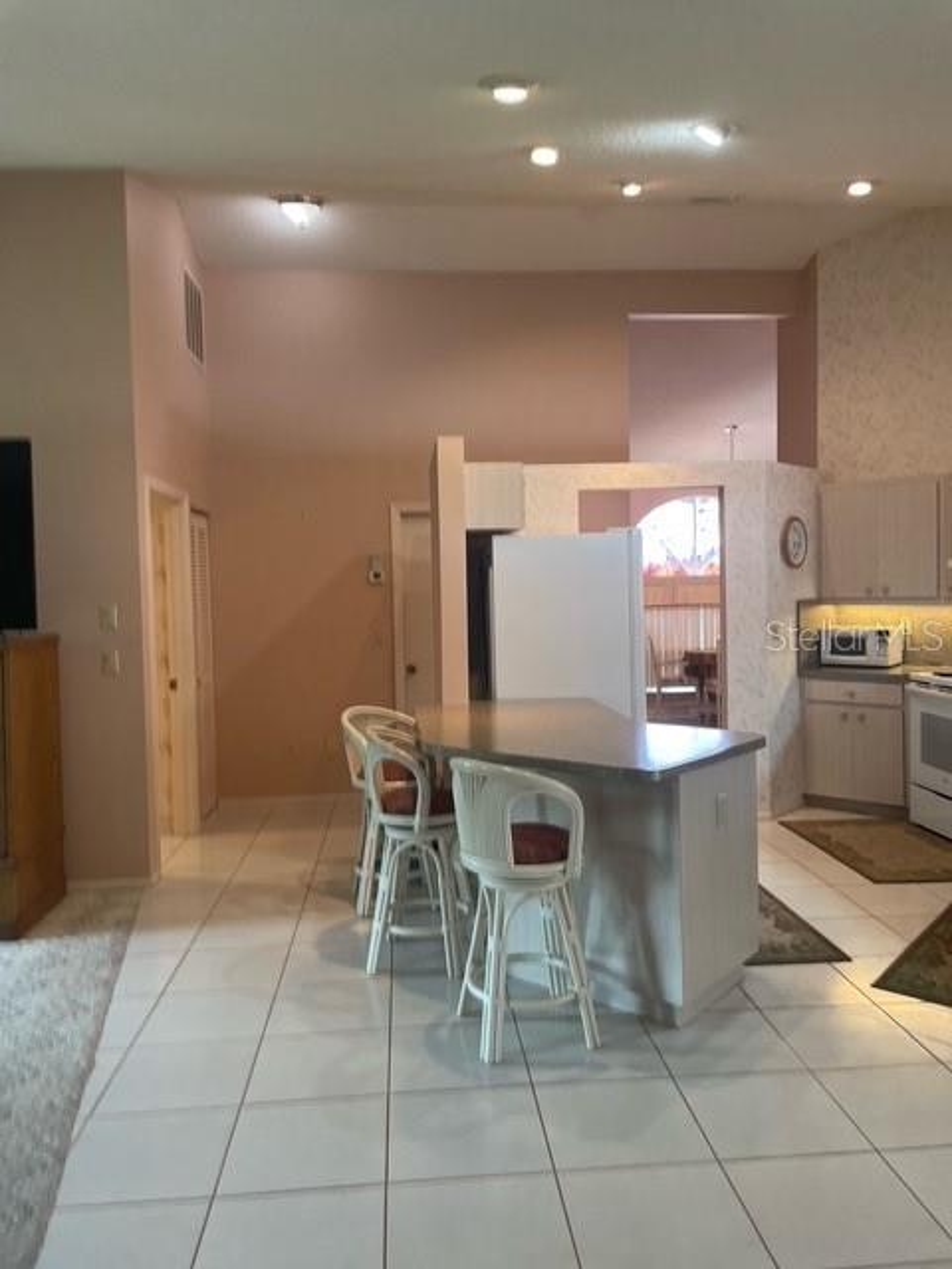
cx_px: 476
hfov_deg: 53.1
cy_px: 634
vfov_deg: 67.3
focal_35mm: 26
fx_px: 953
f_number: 1.6
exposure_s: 1/60
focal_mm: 4.2
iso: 100
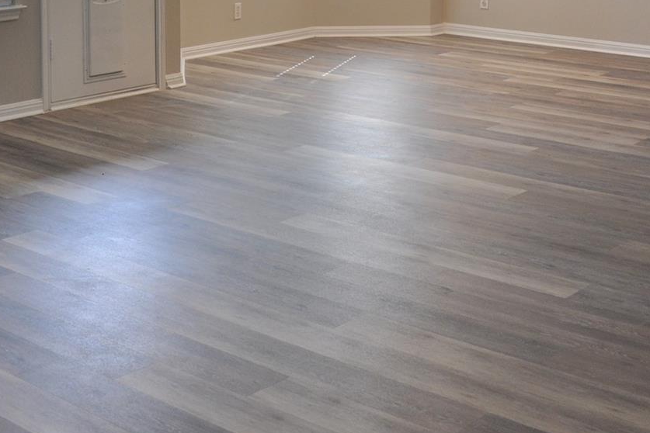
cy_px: -84
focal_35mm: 66
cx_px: 193
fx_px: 1192
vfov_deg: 19.4
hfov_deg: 30.2
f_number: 5
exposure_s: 1/100
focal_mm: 18
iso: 400
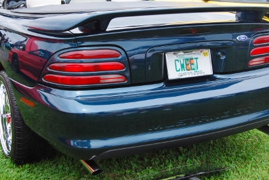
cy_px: 51
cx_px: 139
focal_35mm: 58
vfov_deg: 23.3
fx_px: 434
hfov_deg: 34.4
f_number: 14
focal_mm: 24
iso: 200
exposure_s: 1/80
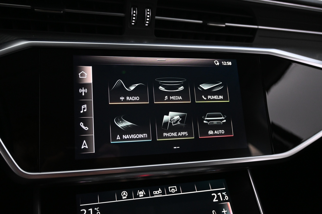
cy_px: 107
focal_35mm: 32
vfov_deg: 41.7
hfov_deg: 59.5
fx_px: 282
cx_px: 161
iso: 2000
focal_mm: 21
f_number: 4
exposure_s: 1/30
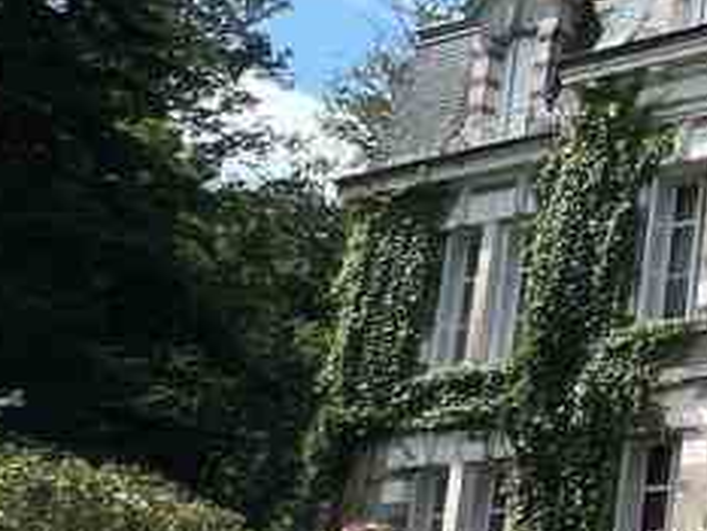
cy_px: 558
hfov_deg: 17.7
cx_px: 1484
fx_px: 1369
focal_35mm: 67
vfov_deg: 21.0
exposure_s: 1/1043
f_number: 1.8
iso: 32
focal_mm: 1.57
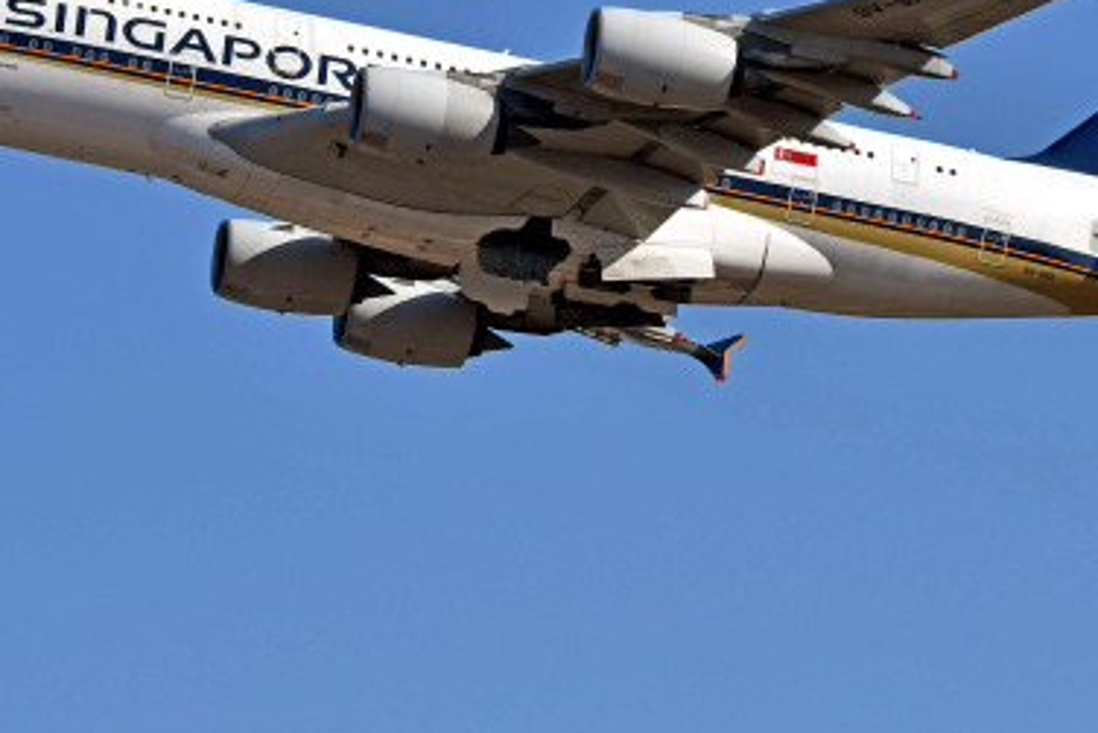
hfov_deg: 5.1
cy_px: 206
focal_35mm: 408
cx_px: 631
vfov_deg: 3.4
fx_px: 12448
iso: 200
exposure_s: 1/1000
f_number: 10
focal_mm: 160
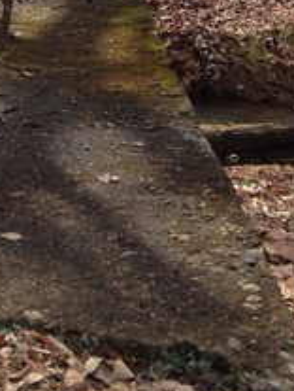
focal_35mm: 135
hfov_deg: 11.0
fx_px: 1524
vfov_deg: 13.3
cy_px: -281
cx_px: 115
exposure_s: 1/726
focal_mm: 4.28
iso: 50
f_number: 2.4
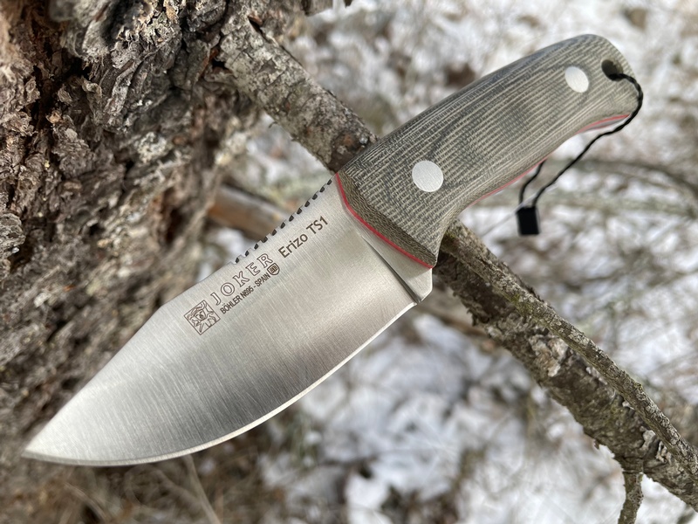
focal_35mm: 26
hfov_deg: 67.3
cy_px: 262
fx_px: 524
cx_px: 349
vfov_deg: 53.1
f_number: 1.6
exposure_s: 1/137
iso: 32
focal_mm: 4.2
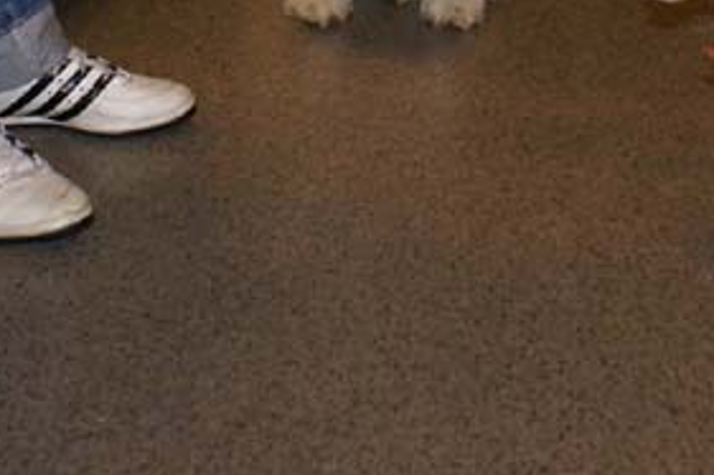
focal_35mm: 111
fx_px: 2200
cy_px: -182
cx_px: 475
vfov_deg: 11.9
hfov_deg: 18.4
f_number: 5.6
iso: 400
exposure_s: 1/60
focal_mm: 26
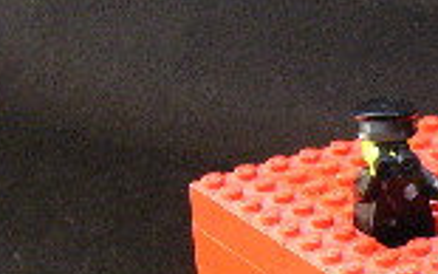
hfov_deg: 10.9
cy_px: 333
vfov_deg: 7.3
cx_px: 814
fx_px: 2137
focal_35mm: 179
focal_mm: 6.9
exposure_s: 1/20
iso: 200
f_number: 2.8
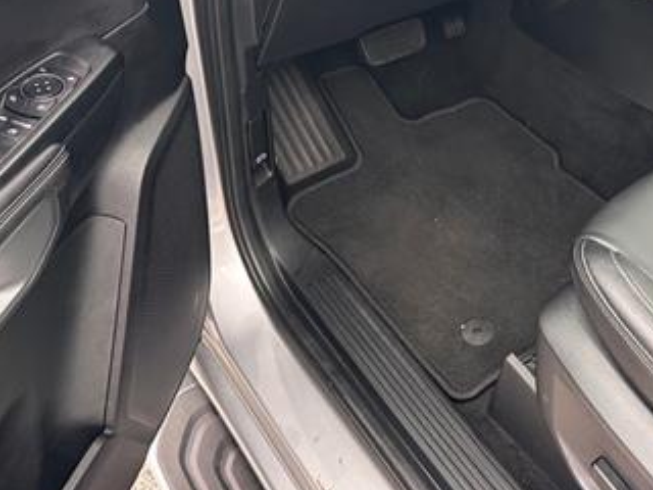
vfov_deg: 29.1
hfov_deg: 39.5
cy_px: 55
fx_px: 905
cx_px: 386
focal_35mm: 48
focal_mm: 6.86
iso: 160
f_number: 1.78
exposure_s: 1/121
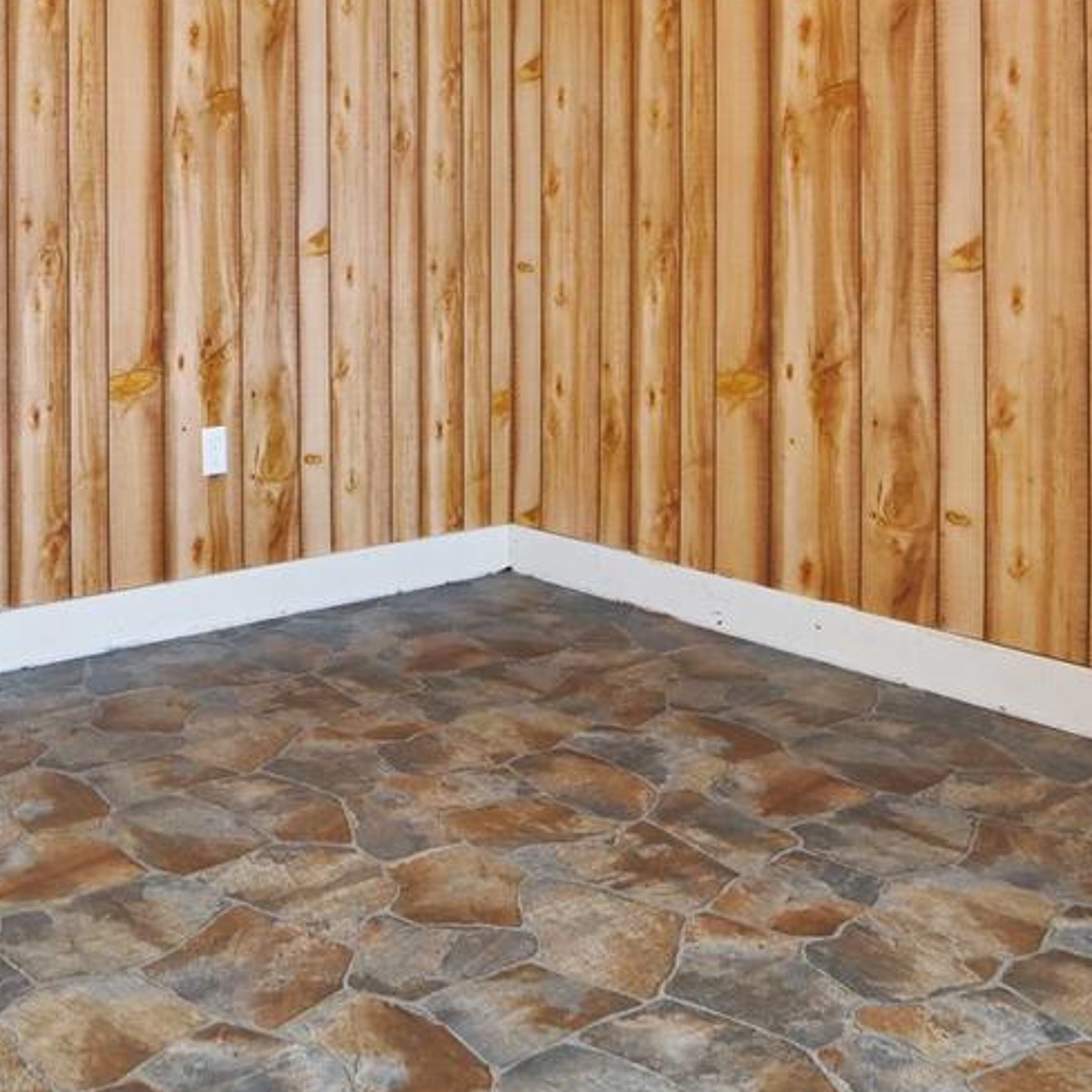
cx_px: 199
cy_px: 183
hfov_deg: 40.0
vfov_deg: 39.8
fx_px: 1428
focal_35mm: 40
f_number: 3.5
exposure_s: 1/50
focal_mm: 16
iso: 250
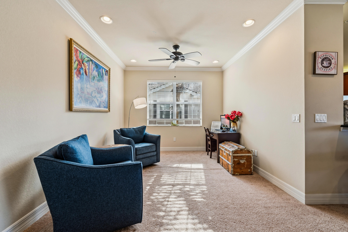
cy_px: 116
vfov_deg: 81.2
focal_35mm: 14
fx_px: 135
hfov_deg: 104.3
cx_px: 174
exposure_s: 1/5
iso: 250
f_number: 9
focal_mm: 14
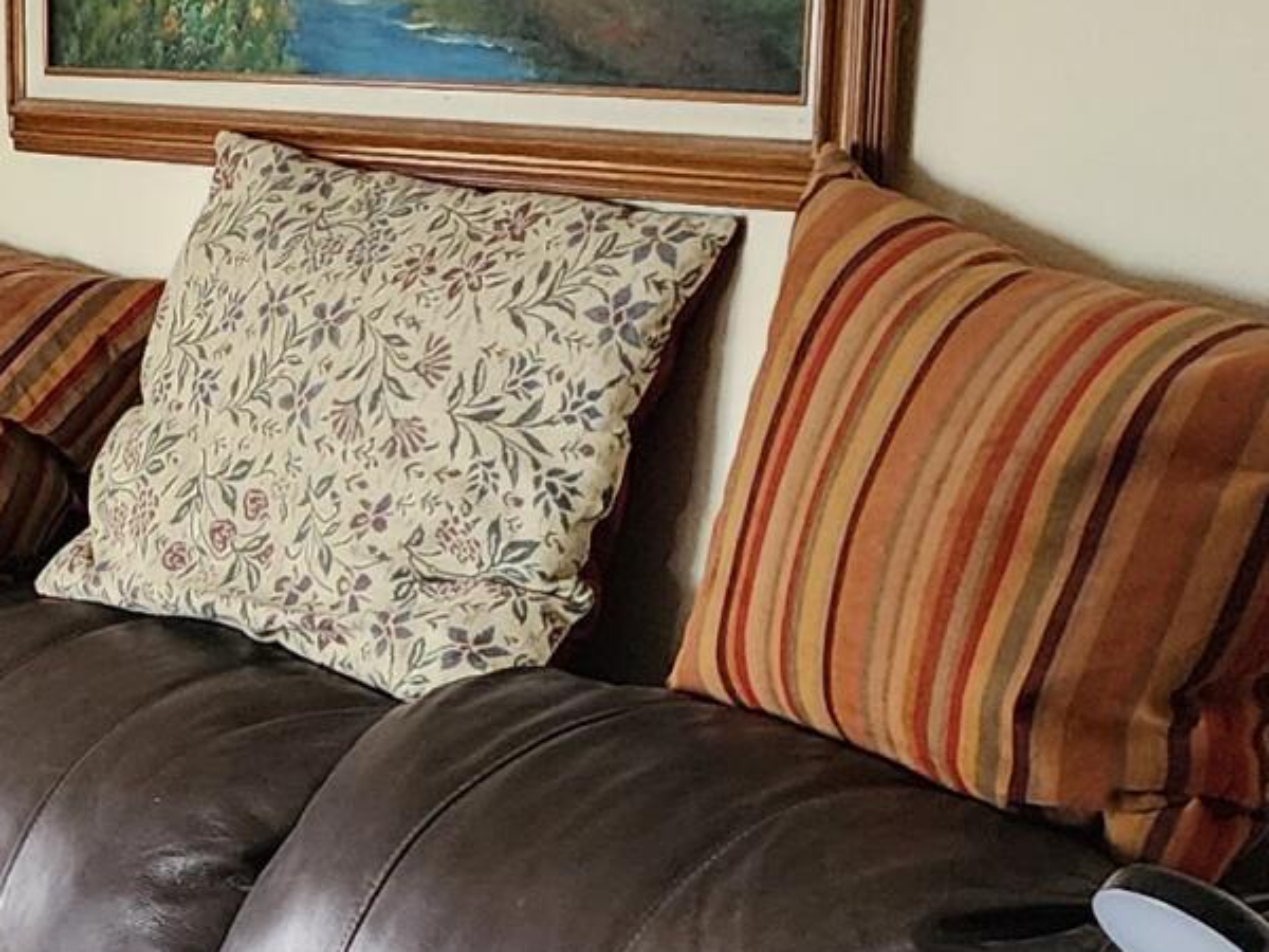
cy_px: 1462
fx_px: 4216
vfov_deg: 12.2
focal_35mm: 115
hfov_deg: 16.5
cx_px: -228
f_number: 1.8
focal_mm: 6.4
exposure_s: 1/120
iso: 500
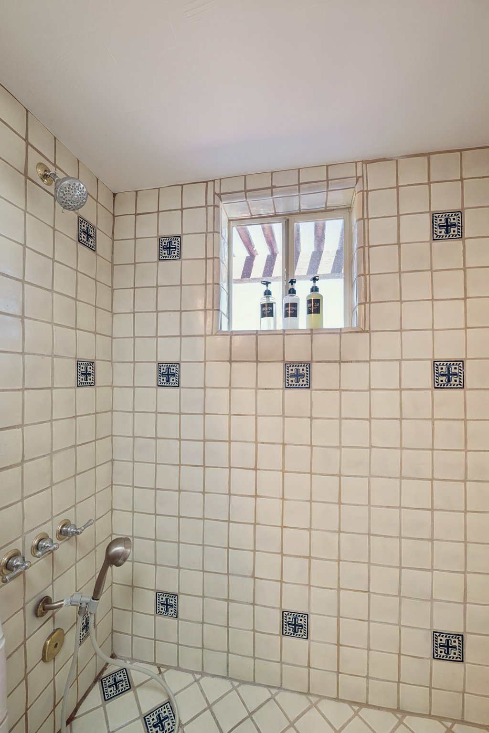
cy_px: 366
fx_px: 285
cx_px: 244
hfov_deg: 81.2
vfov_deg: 104.3
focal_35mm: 14
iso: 400
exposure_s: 1/20
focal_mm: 14
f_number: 8
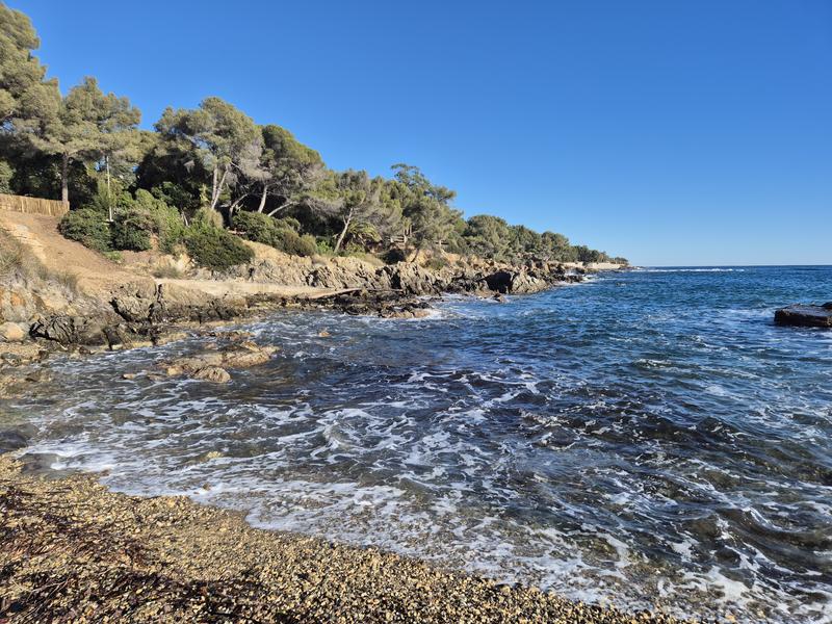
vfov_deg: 58.9
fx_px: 553
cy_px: 312
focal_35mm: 23
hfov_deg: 73.9
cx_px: 416
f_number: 1.8
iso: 25
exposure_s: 1/1504
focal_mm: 5.4
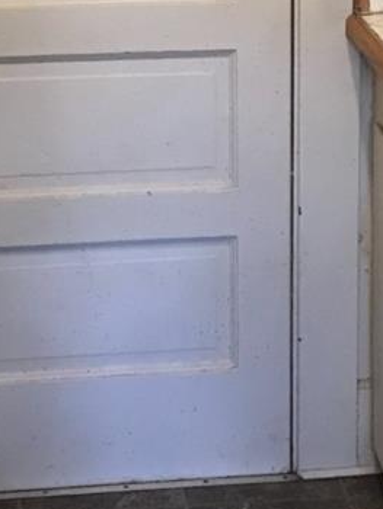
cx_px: 231
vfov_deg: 16.2
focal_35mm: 120
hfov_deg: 12.4
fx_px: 1768
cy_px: 39
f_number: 1.8
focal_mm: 3.99
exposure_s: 1/15
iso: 64
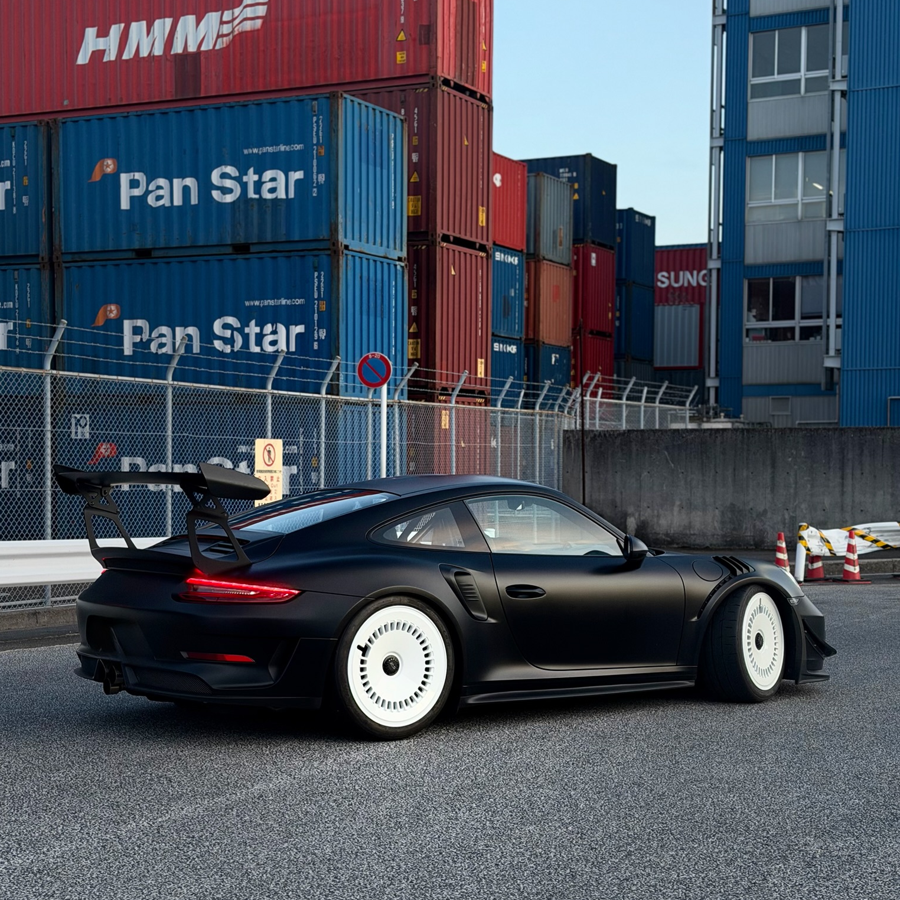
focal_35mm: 57
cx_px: 447
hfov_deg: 30.0
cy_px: 521
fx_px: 1677
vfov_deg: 30.0
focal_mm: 6.76
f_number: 1.78
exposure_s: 1/125
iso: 125
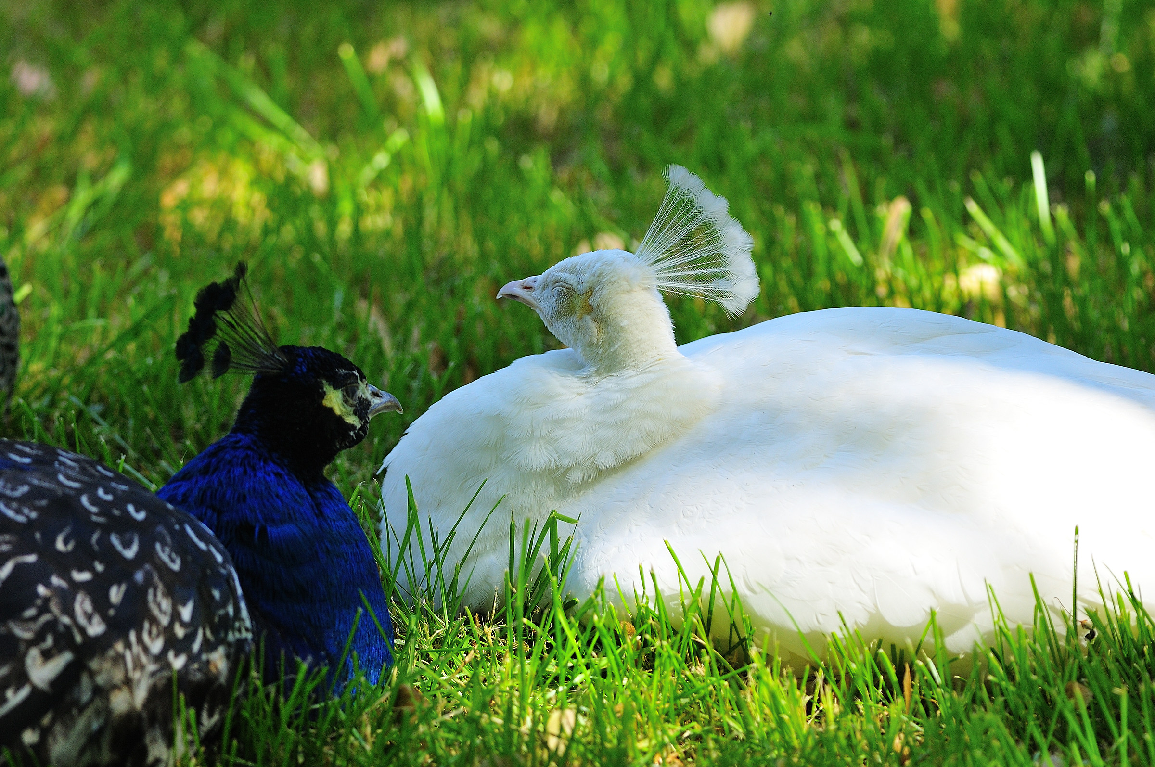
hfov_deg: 4.6
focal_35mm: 450
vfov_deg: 3.0
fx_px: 14420
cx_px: 578
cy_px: 384
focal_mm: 300
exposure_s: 1/400
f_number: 5
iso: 320
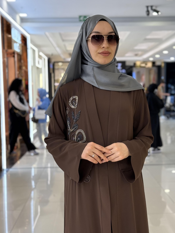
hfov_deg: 24.8
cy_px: 117
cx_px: 101
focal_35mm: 59
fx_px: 398
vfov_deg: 32.7
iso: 64
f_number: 1.78
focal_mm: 6.76
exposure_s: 1/100
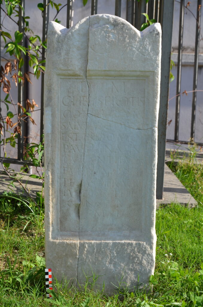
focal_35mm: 72
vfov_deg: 28.1
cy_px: 154
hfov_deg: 18.8
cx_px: 102
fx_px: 612
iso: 125
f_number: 8
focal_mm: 48
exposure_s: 1/250
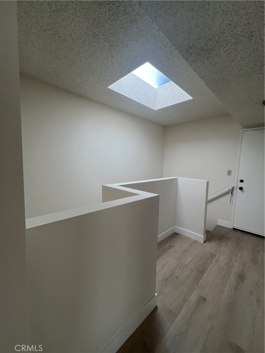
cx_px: 132
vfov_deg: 106.2
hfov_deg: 89.9
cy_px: 176
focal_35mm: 13
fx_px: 133
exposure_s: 1/141
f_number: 1.8
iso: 32
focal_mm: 1.57
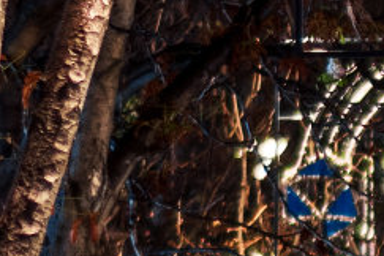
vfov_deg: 1.6
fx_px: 8941
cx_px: 1010
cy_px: 502
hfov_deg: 2.4
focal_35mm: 838
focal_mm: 85
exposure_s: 5
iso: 100
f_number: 1.8
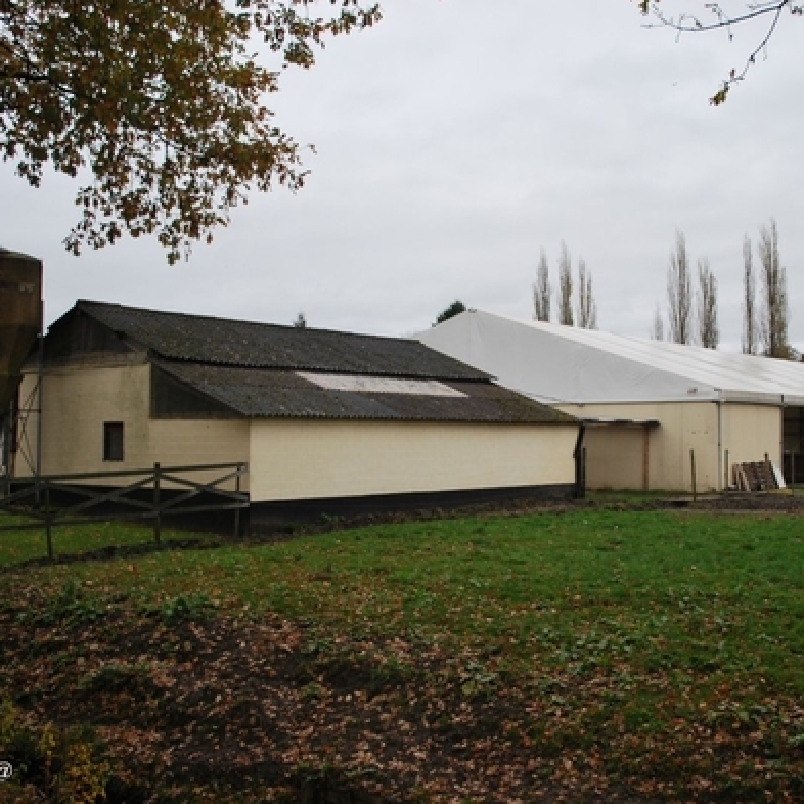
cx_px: 489
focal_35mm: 39
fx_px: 1025
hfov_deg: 42.6
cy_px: 400
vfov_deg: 42.8
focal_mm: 20
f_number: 3.8
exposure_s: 1/30
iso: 200
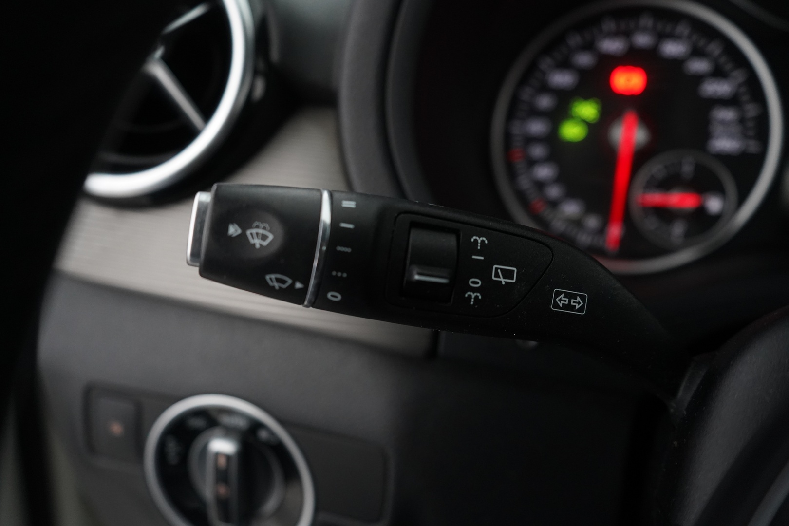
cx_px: 394
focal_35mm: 32
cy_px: 263
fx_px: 701
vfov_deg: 41.1
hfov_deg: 58.7
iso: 4000
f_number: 4
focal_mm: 32
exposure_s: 1/60
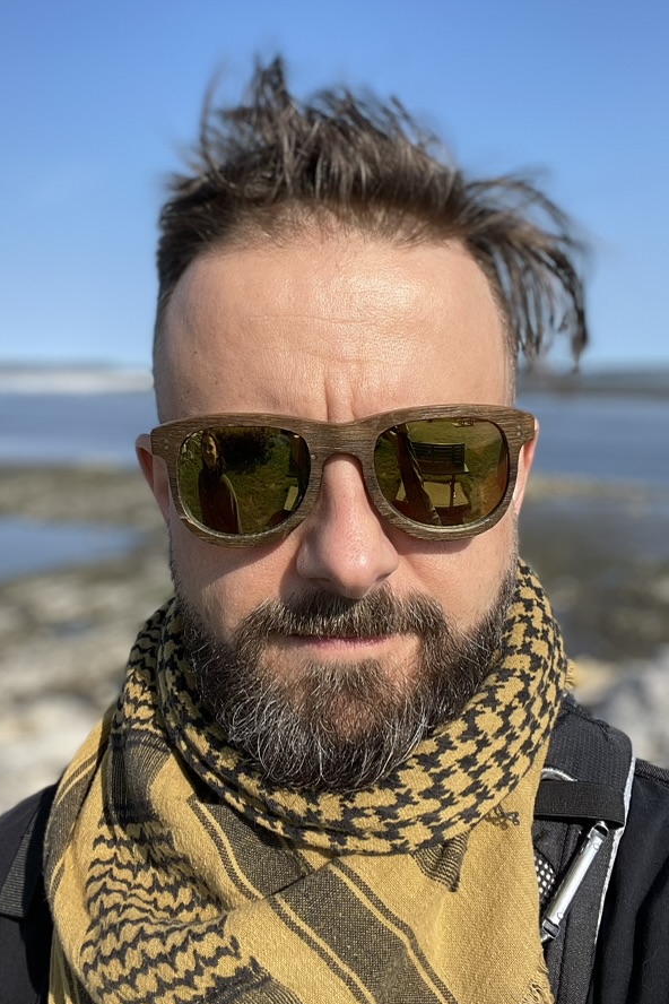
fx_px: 1003
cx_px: 271
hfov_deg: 36.7
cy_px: 451
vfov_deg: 53.0
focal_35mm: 36
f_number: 2.2
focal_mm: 2.71
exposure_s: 1/1348
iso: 32
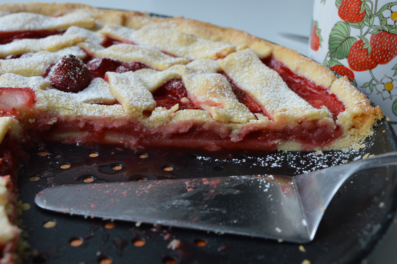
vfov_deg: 22.6
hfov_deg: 33.4
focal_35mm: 60
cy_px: 132
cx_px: 198
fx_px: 661
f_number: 7.1
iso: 200
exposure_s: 1/15
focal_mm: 40
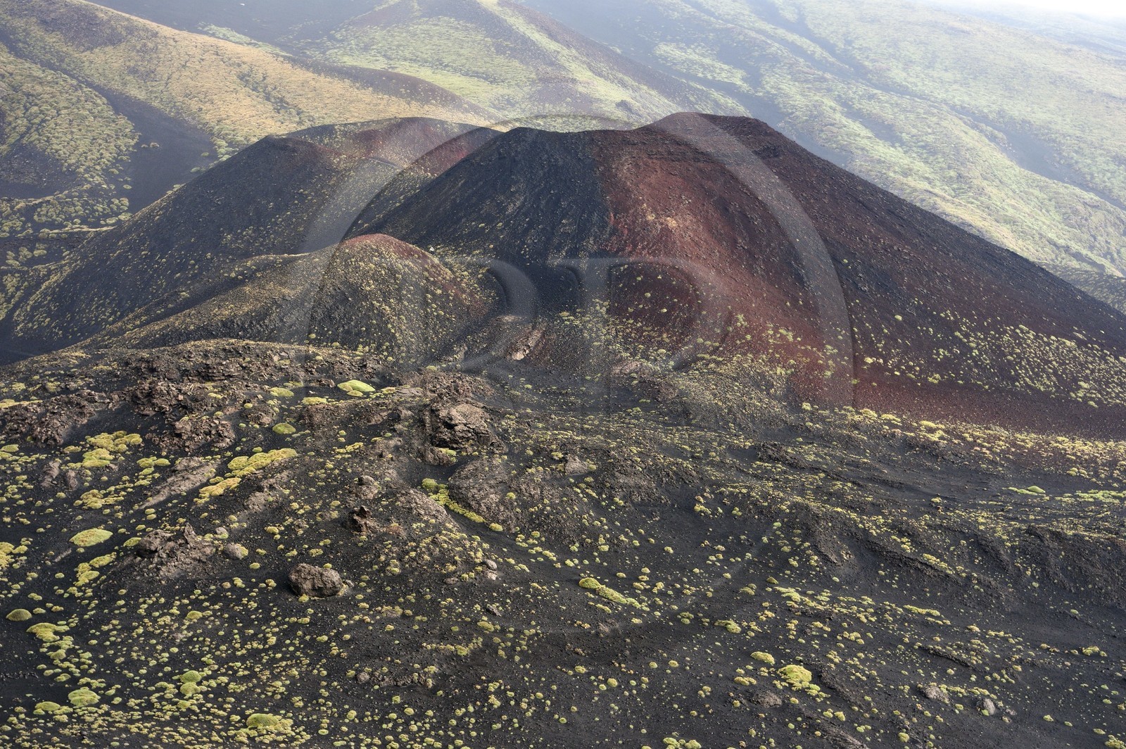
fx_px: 1938
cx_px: 563
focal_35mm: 62
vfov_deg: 21.9
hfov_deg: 32.4
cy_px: 374
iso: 800
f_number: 6.3
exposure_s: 1/400
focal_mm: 62
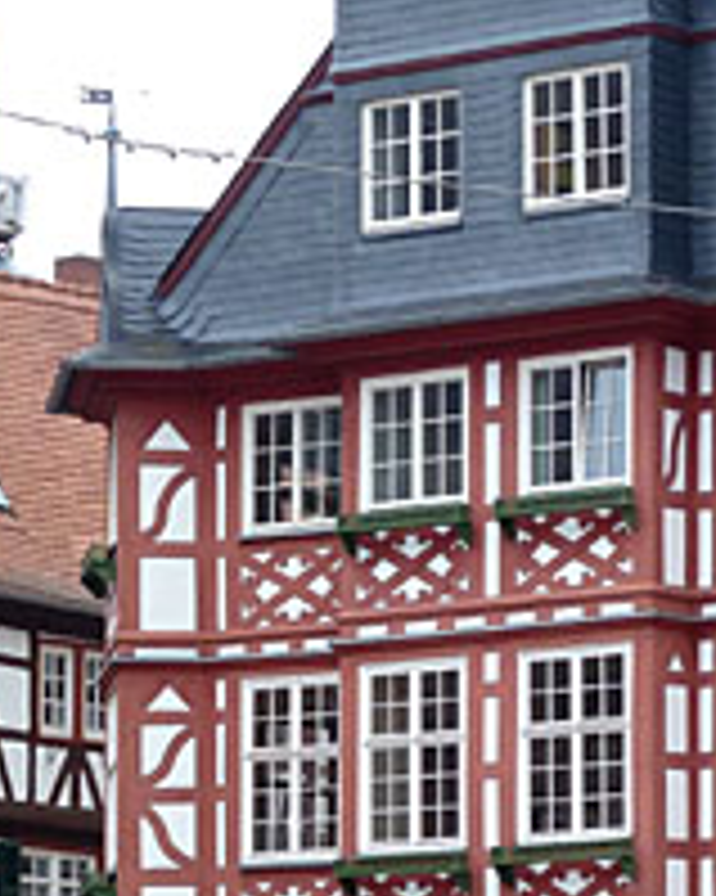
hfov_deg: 7.3
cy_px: 815
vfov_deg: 9.1
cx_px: 567
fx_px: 5620
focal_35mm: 212
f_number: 4.1
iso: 80
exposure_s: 1/80
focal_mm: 11.9
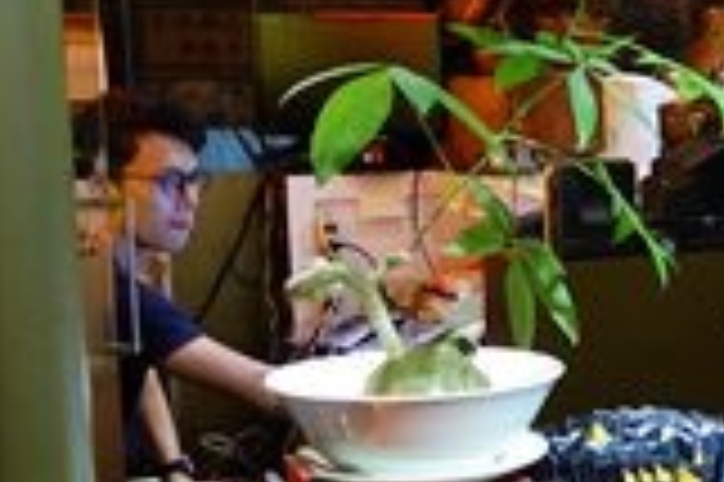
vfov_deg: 14.1
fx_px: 1949
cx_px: 1057
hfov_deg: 18.8
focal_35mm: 97
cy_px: 268
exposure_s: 1/25
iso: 640
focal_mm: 8.8
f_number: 2.5
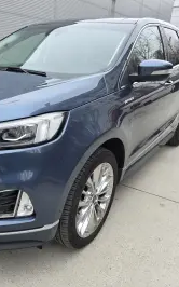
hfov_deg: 36.8
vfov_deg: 58.2
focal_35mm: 33
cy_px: 144
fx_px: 258
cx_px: 33
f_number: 1.7
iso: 125
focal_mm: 6.3
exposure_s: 1/180
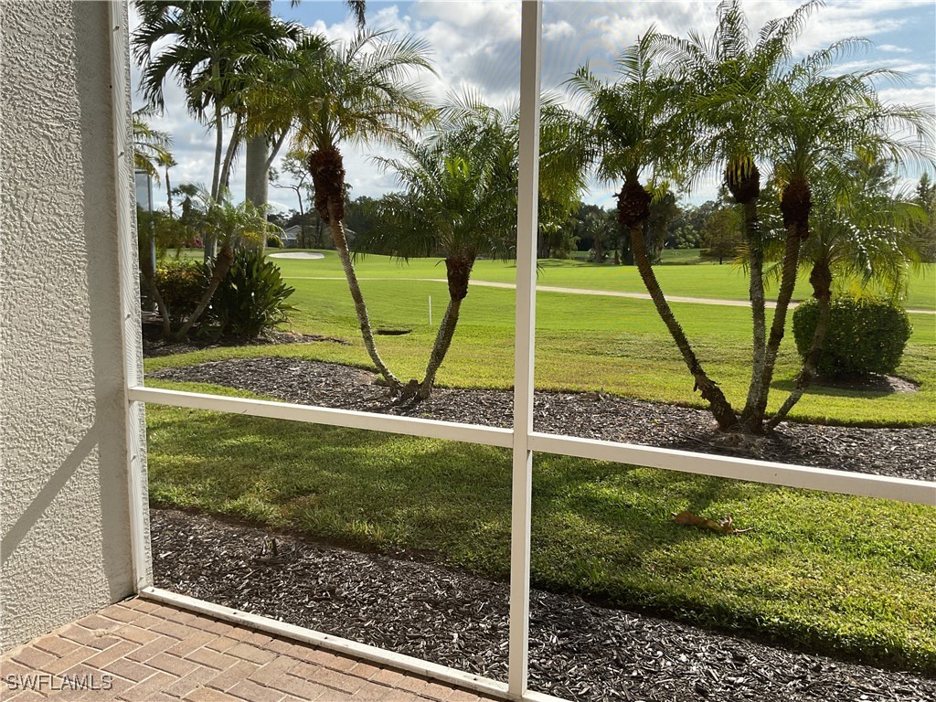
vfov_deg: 48.2
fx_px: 784
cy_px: 351
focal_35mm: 29
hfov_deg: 61.7
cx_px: 468
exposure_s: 1/1055
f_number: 1.8
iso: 16
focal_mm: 3
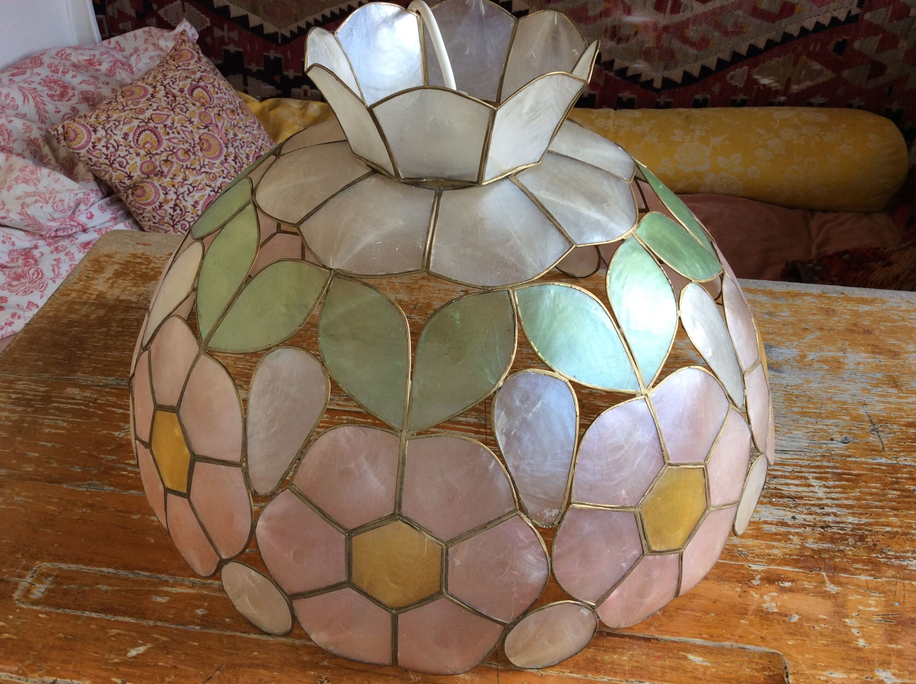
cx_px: 458
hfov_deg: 56.9
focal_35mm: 32
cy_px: 342
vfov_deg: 44.1
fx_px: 846
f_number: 2.4
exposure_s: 1/33
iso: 40
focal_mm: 3.3
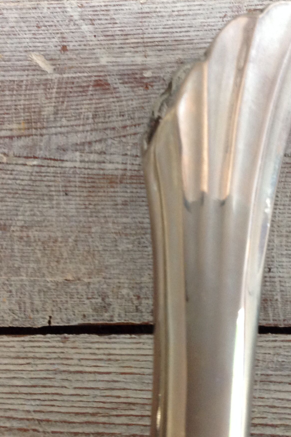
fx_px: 655
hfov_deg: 25.0
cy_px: 212
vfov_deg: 36.9
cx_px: 164
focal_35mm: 54
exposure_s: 1/15
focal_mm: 4.28
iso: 125
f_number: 2.4
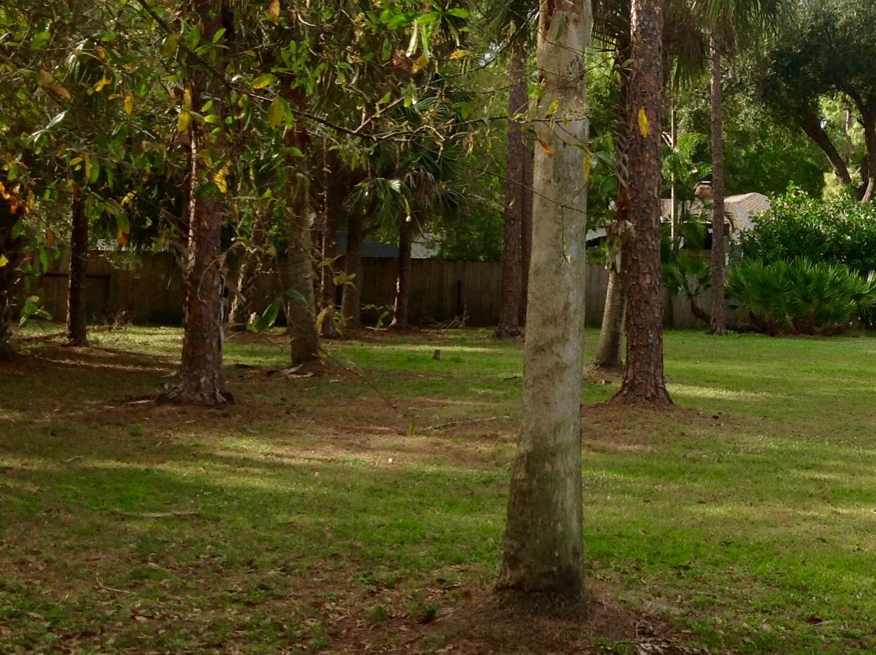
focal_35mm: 63
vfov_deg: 23.1
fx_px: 1592
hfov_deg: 30.1
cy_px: 186
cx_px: 683
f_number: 2.4
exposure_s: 1/593
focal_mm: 4.28
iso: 50
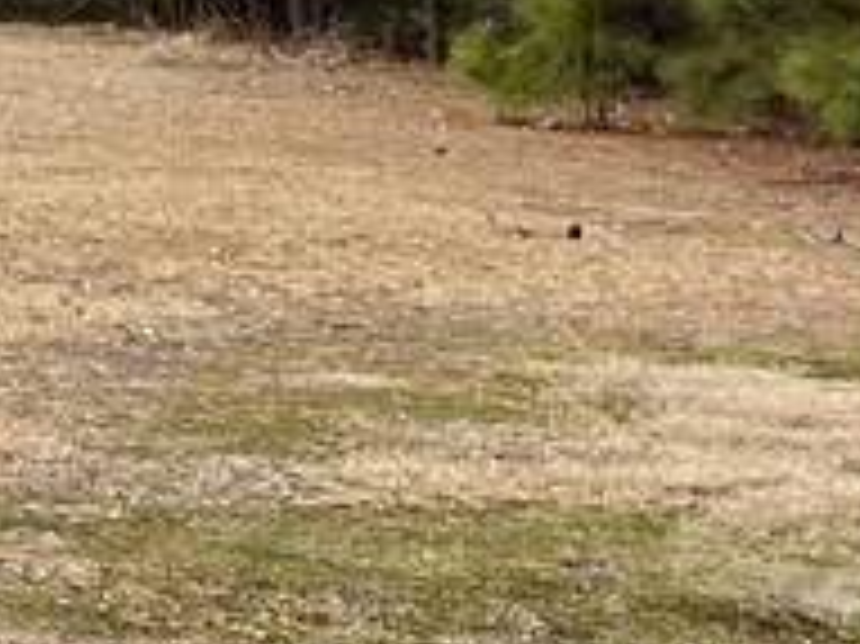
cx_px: -883
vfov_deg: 8.4
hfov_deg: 10.4
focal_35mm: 174
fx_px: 4320
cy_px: -302
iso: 32
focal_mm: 5.1
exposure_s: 1/1200
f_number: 1.6
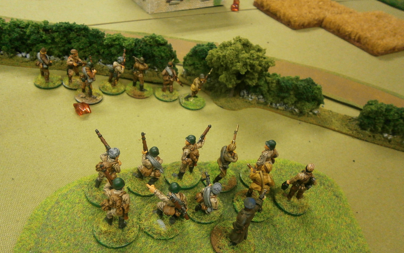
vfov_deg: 44.4
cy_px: 148
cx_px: 202
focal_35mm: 28
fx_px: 308
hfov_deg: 66.5
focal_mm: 4.7
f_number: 2.8
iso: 400
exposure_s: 1/40
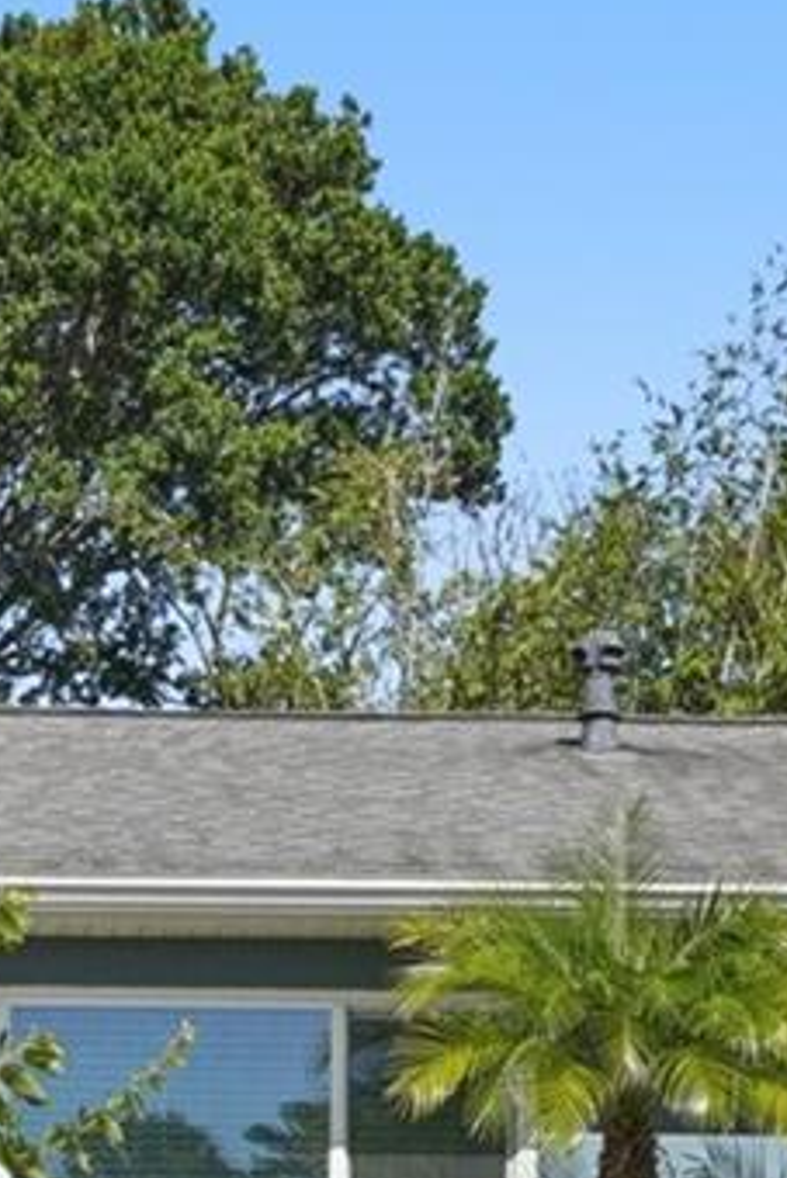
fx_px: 3701
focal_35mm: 113
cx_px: 0
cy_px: 1362
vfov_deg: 17.4
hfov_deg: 12.0
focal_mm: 24
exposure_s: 1/60
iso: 100
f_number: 18
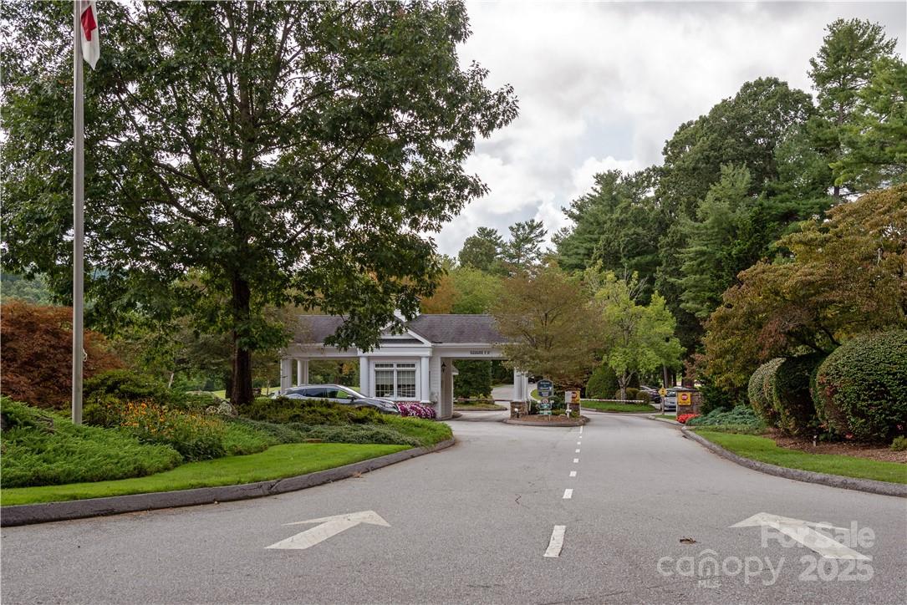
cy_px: 302
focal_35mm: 38
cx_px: 454
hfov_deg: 50.7
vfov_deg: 35.1
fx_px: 958
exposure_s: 1/800
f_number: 7.1
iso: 200
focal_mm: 38
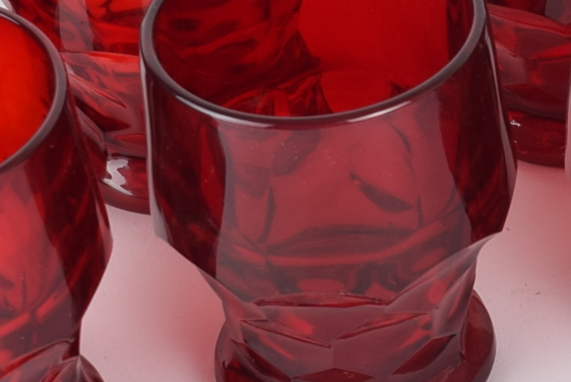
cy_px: 155
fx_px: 3170
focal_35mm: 200
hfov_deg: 9.8
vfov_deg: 6.9
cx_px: 990
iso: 100
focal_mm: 25
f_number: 8
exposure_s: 1/100
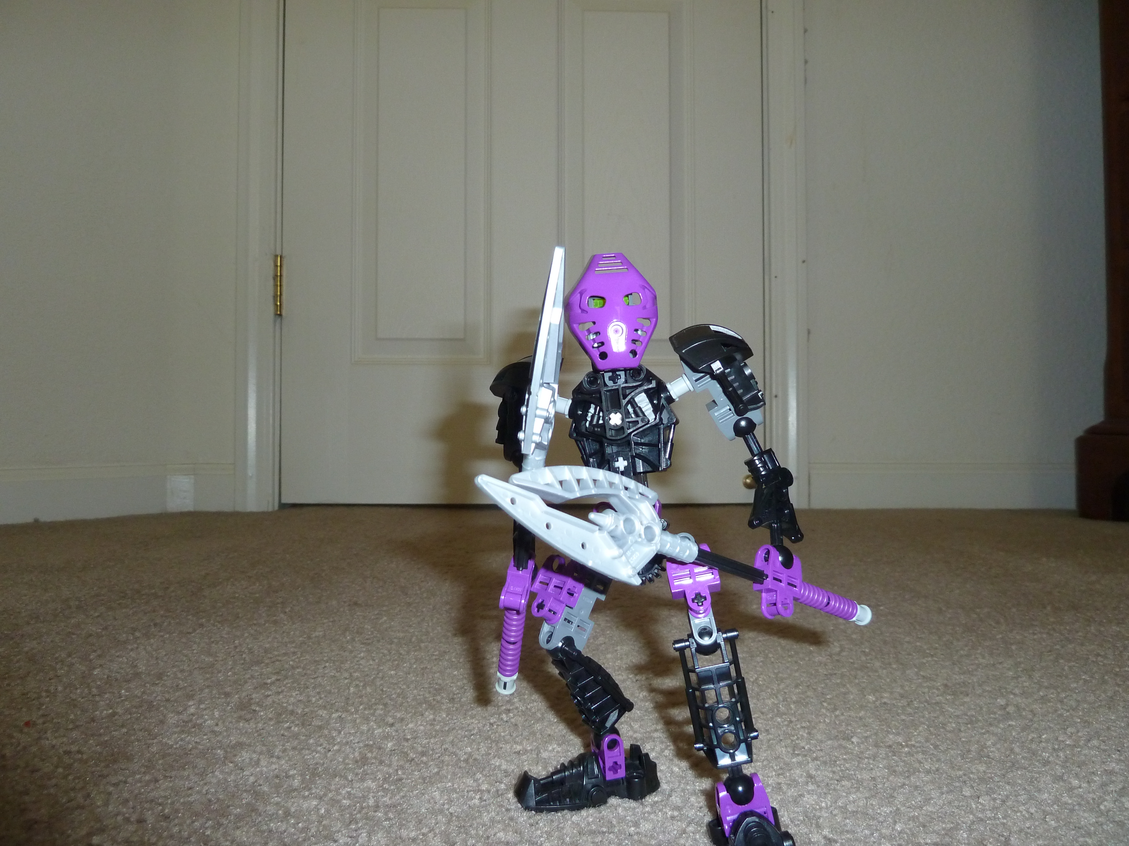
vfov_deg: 54.9
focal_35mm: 25
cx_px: 564
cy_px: 423
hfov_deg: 69.4
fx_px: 815
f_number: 3.3
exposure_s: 1/30
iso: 200
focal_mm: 4.1
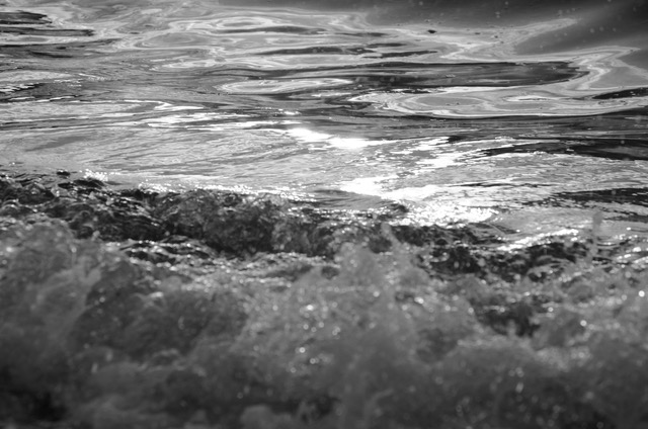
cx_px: 324
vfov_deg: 9.1
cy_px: 214
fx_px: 2695
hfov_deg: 13.7
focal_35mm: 150
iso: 200
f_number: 6.3
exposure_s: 1/320
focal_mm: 100
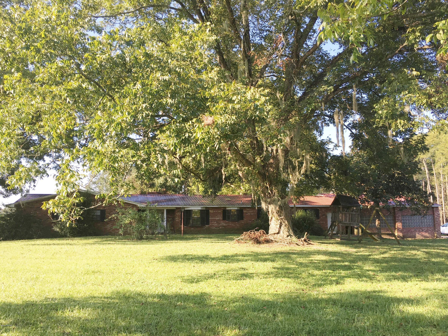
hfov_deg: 61.7
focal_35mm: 29
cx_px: 224
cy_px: 168
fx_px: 375
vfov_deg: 48.2
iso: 25
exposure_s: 1/375
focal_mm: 4.15
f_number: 2.2
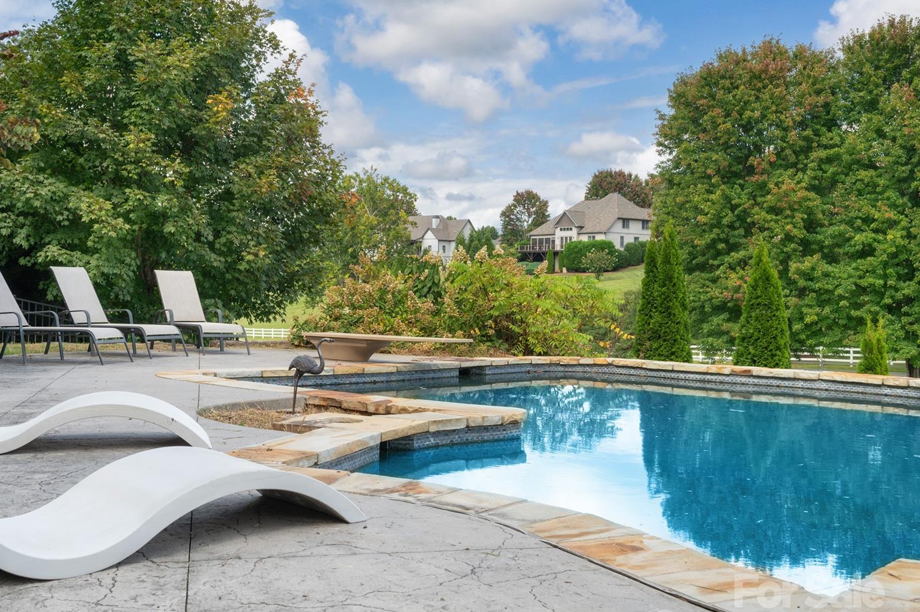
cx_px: 329
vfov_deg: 34.2
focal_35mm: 39
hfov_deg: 49.0
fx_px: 996
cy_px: 286
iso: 500
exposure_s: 1/1000
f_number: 8
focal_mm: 30
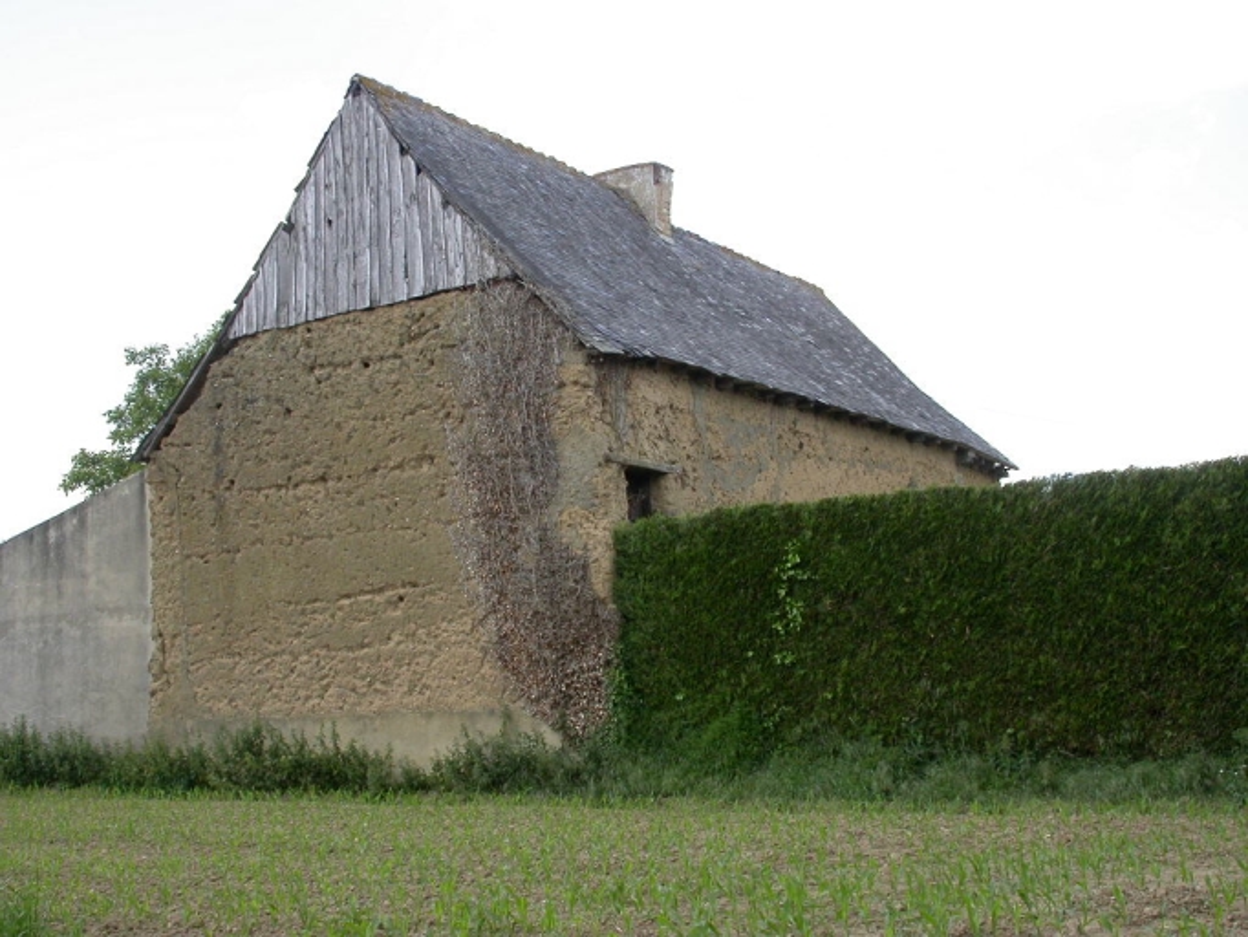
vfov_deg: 30.3
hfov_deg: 39.6
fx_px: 1731
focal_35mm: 48
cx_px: 624
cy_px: 468
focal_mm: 10
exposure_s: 1/140
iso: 100
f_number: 6.4
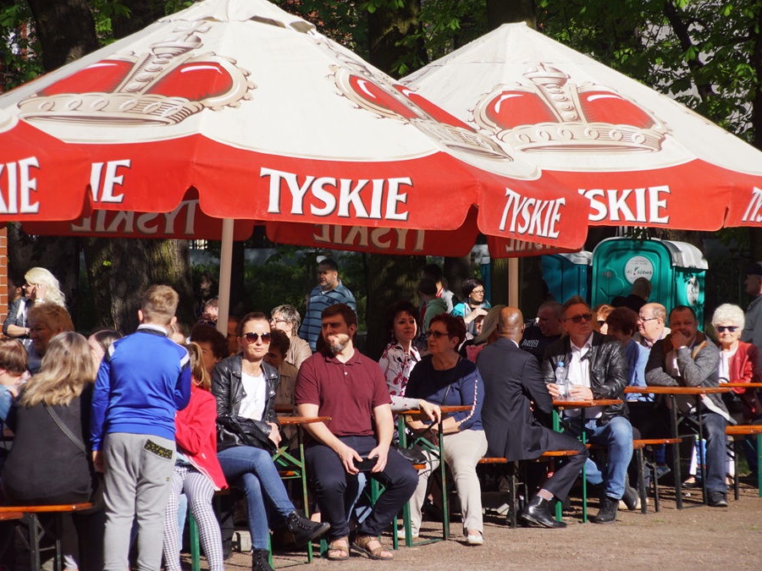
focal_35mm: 172
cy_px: 287
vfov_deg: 8.7
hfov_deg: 11.5
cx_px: 412
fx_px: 3776
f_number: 6.3
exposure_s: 1/250
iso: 100
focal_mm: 105
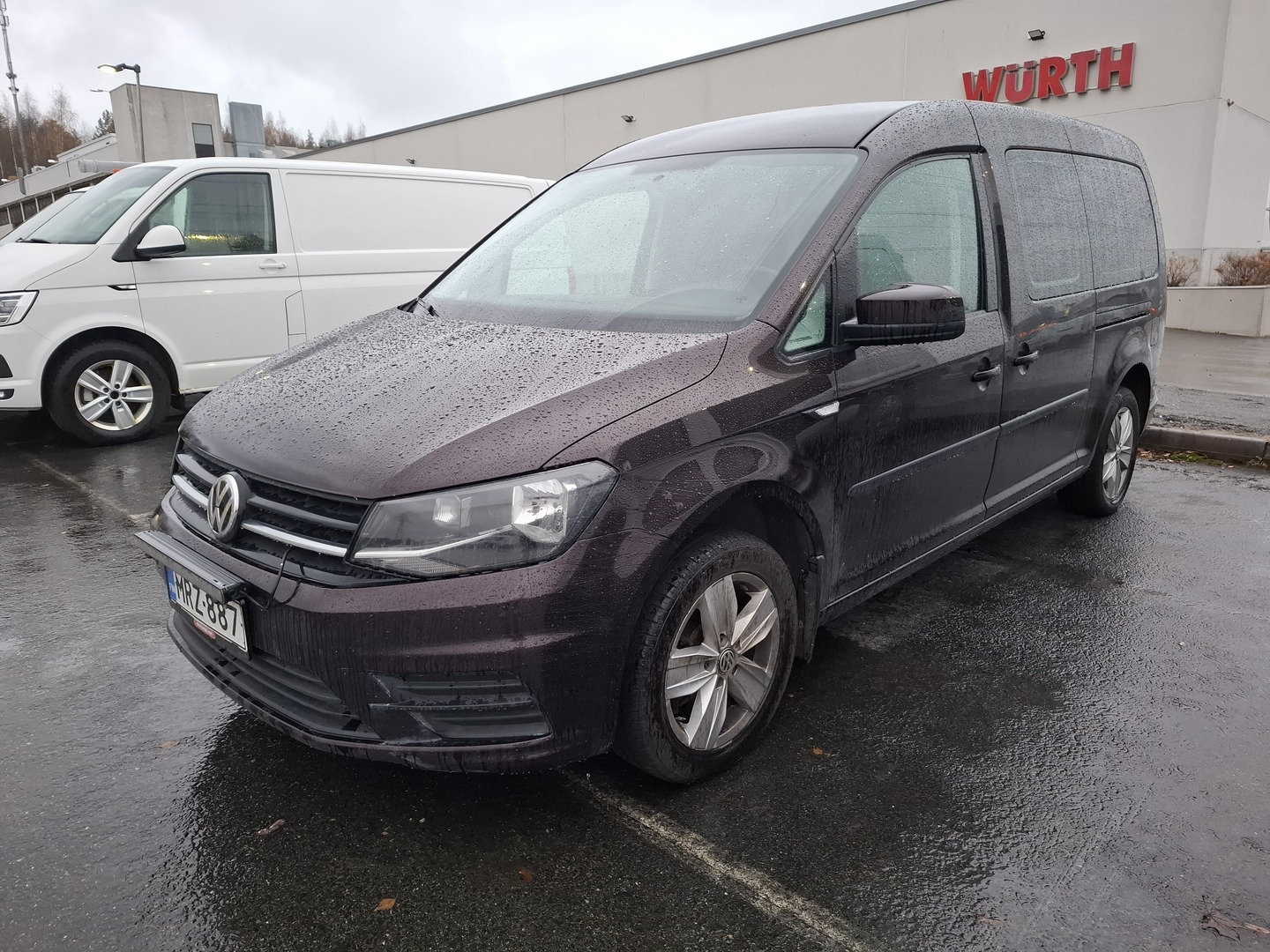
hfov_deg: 73.9
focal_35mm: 23
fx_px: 844
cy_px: 476
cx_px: 635
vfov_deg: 58.9
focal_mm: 5.54
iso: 320
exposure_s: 1/100
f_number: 1.8
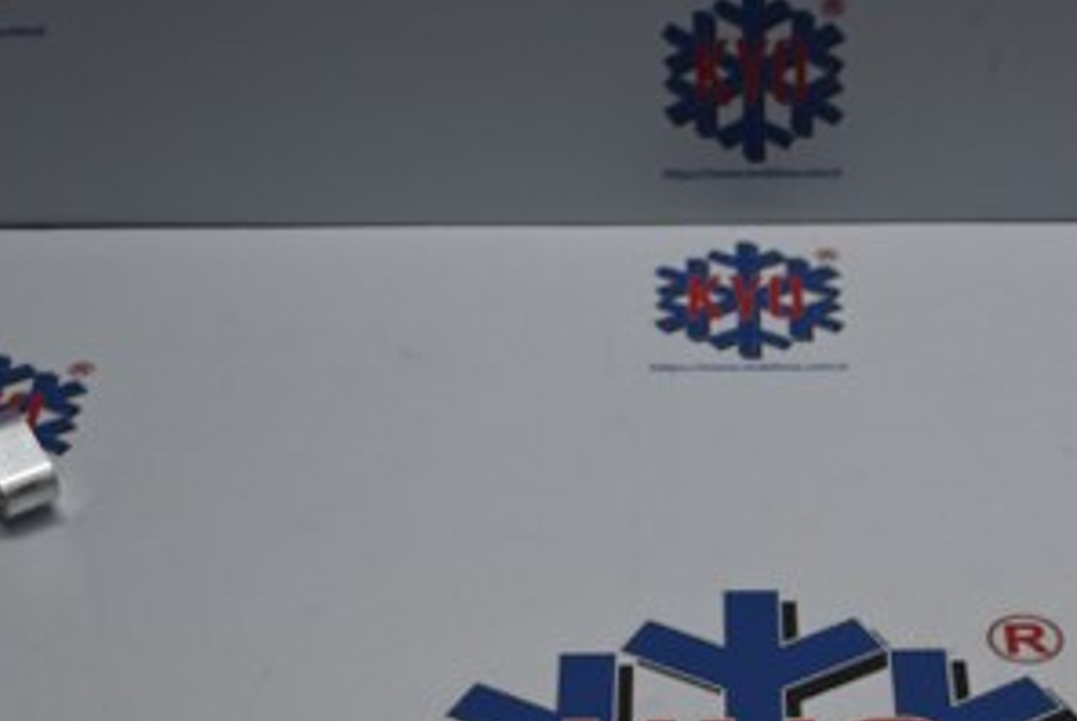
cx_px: 757
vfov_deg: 16.0
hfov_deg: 23.7
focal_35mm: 85
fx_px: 2545
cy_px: 597
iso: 400
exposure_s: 1/160
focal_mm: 28
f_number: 4.5
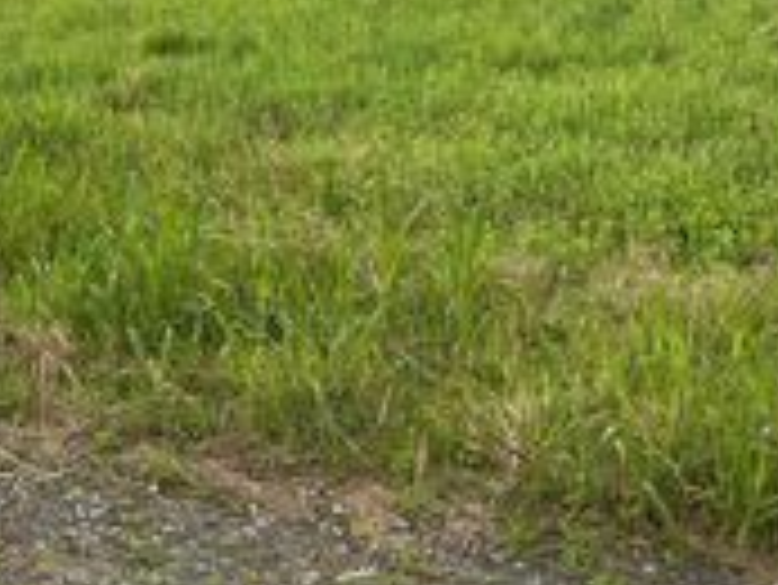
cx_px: 243
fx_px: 1687
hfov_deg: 25.8
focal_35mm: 75
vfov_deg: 18.4
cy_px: -169
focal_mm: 5.7
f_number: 1.5
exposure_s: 1/555
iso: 50
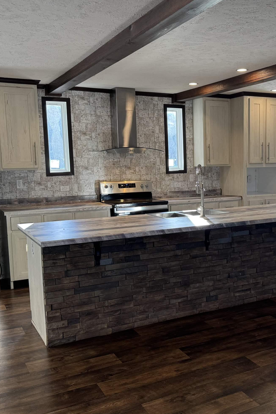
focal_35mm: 39
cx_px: 213
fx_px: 448
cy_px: 214
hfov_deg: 33.4
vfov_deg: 49.5
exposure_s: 1/120
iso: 100
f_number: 1.78
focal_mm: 6.76
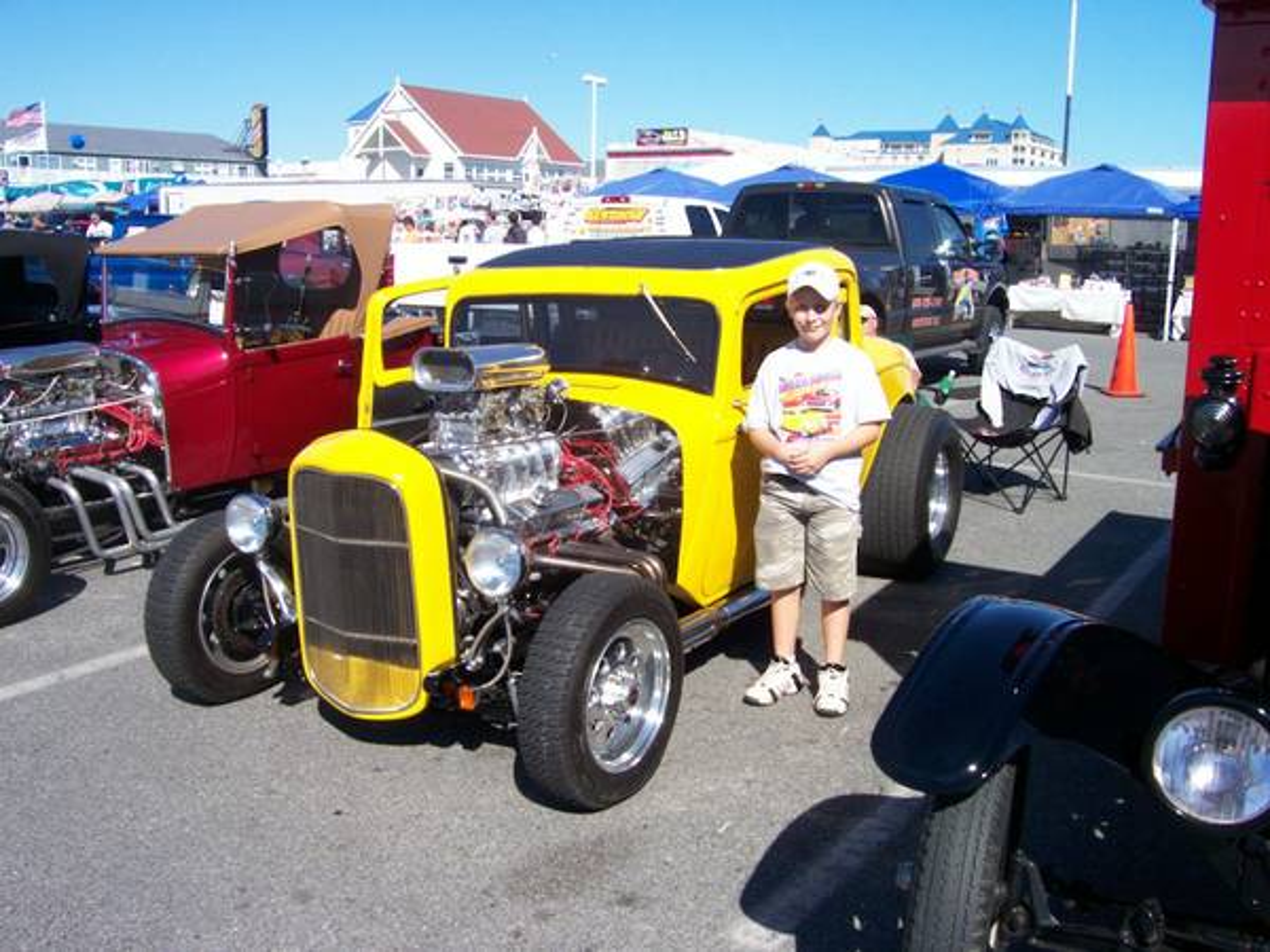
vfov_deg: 41.8
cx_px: 635
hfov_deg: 54.0
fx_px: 1247
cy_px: 476
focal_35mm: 34
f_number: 5.1
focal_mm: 5.6
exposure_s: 1/468
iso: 80
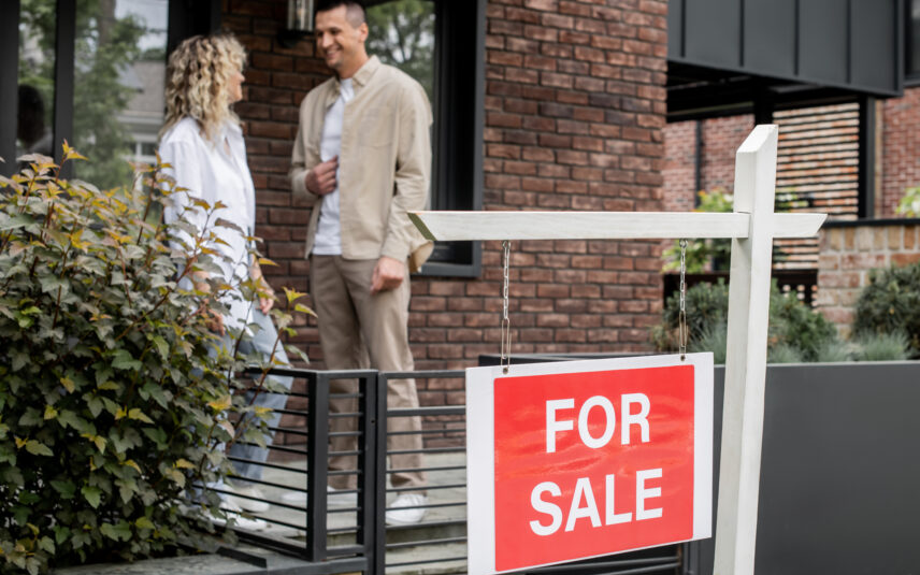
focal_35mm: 61
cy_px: 298
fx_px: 1529
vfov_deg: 21.3
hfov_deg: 33.4
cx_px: 542
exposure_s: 1/160
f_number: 5
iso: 160
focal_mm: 50
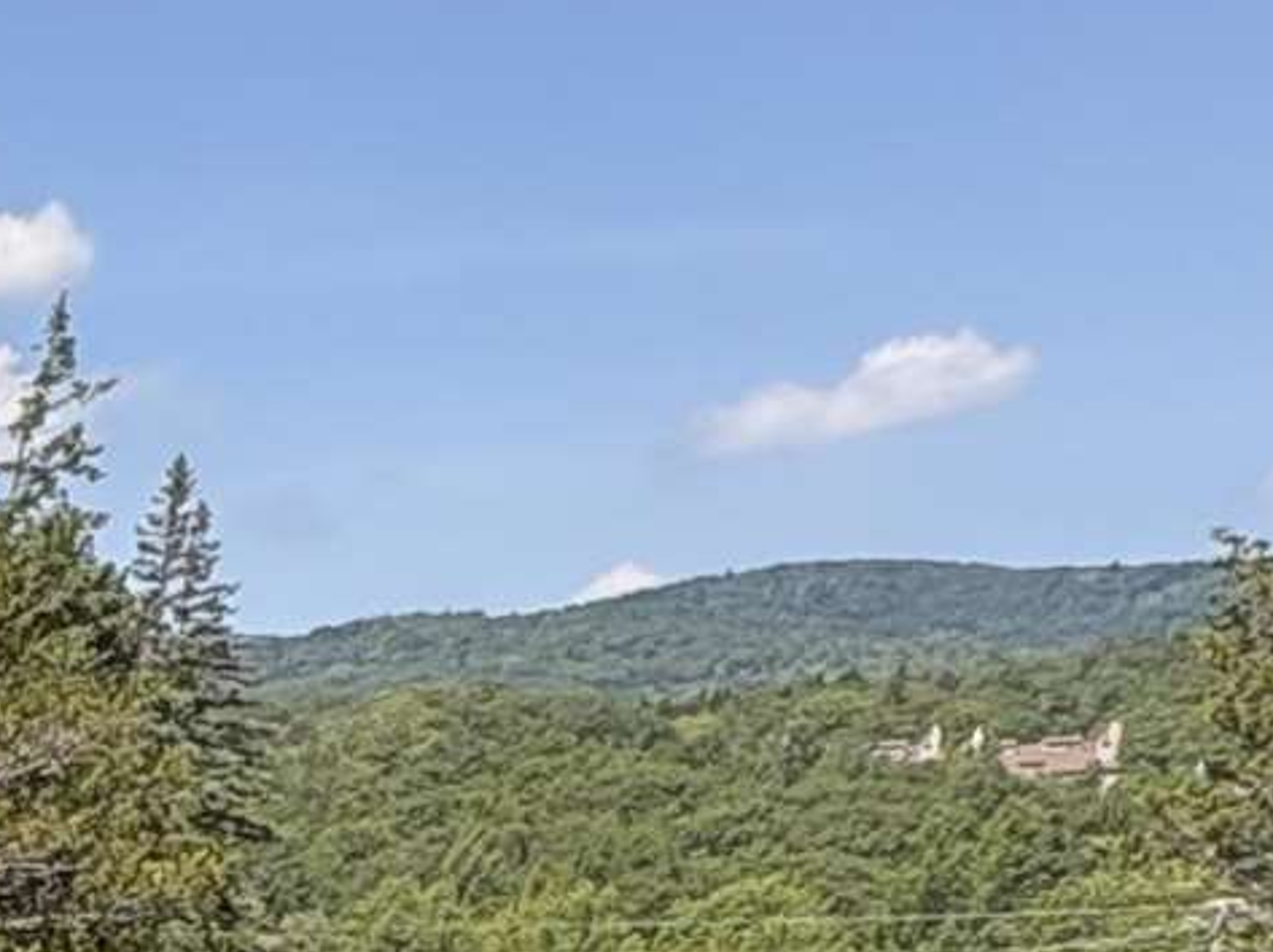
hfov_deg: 15.0
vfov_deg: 13.5
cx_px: -1628
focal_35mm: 91
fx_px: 3344
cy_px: 1993
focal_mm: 2.22
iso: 50
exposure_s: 1/1160
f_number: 2.2
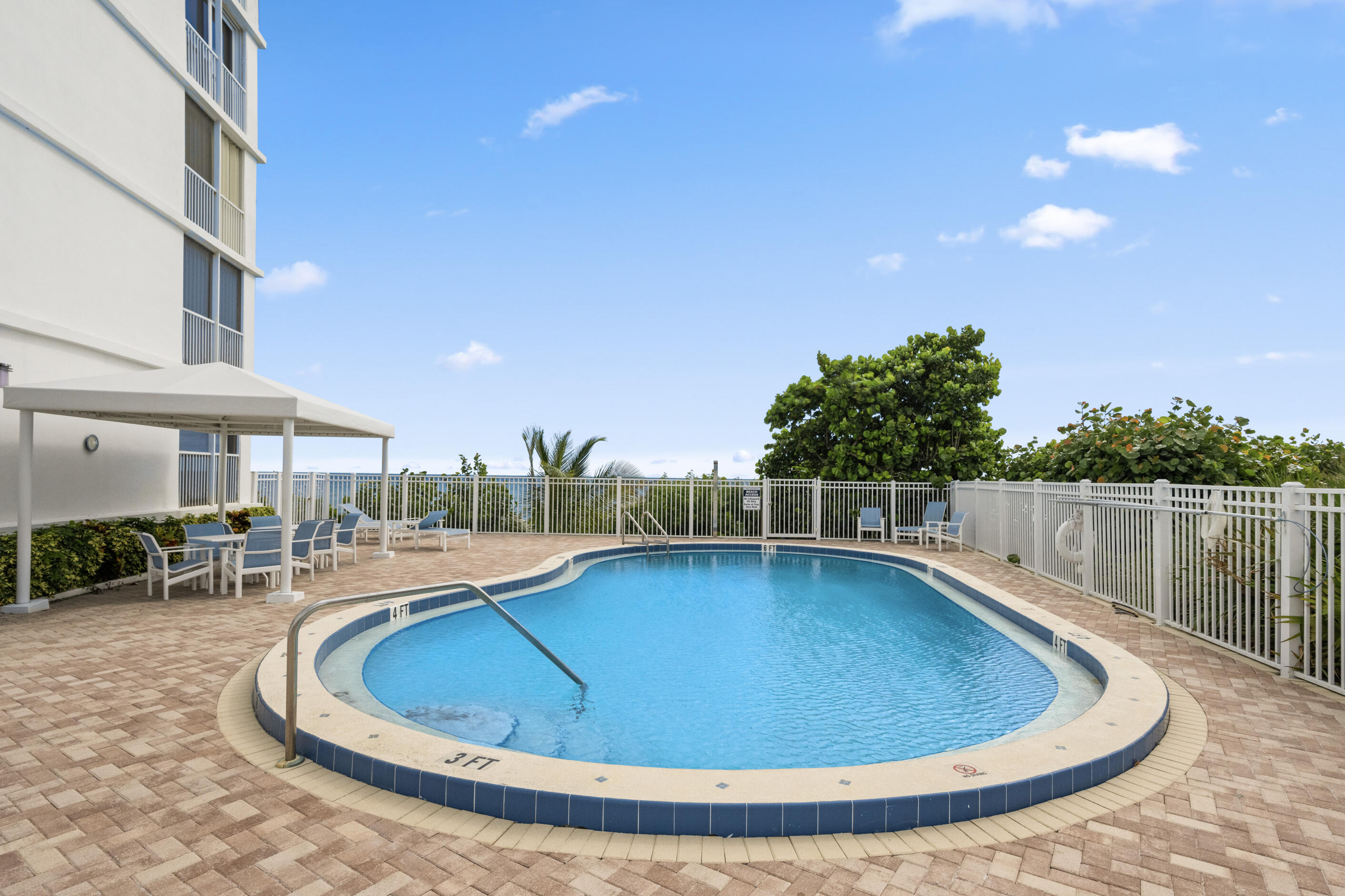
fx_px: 655
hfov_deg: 91.5
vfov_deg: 68.8
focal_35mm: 18
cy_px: 458
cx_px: 692
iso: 1000
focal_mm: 16.5
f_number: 7.1
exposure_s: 1/1600
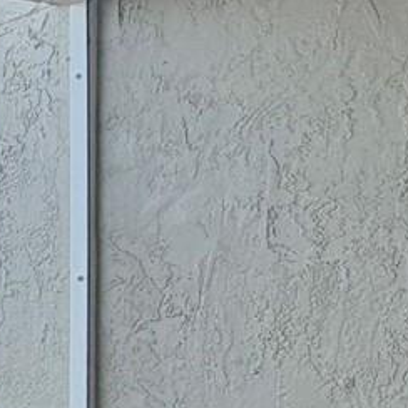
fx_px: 1080
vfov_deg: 16.8
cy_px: 786
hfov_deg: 14.2
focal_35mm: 81
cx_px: -585
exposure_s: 1/502
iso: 50
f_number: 2.2
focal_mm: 2.22
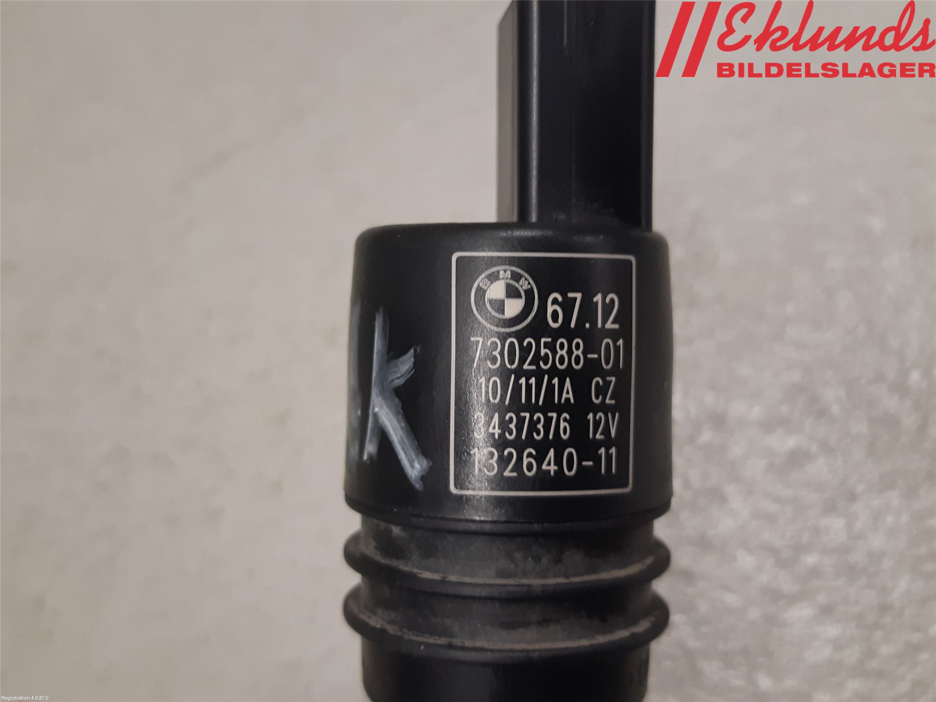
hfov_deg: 67.3
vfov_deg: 53.1
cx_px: 468
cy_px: 351
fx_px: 703
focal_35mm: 26
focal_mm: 3.93
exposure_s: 1/50
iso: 125
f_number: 1.7
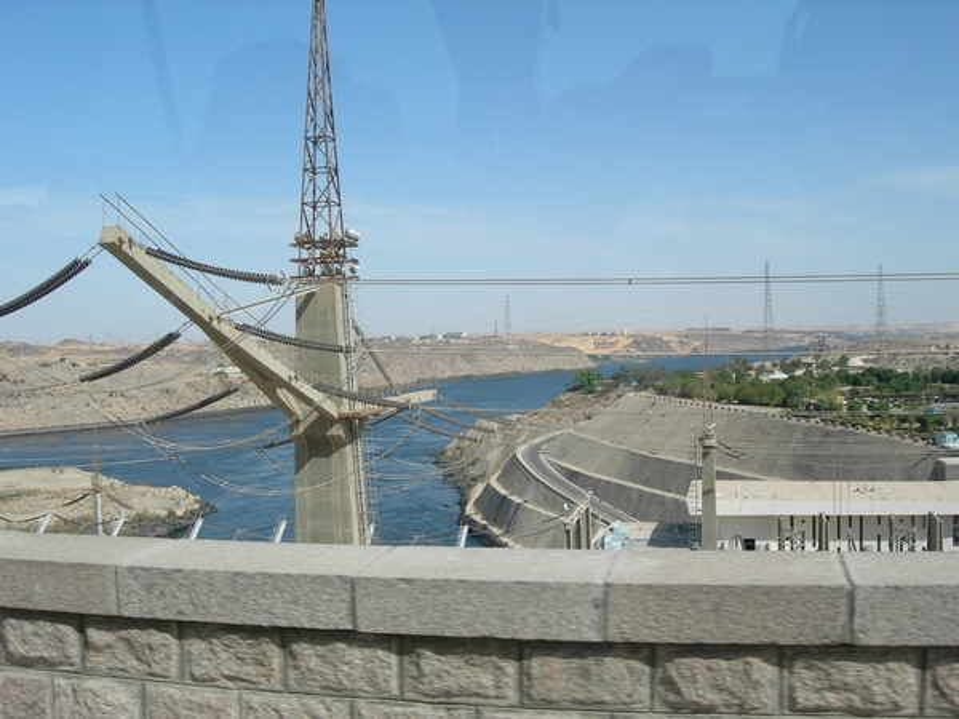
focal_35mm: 38
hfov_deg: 49.0
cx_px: 480
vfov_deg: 37.7
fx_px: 1053
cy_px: 360
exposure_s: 1/520
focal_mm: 7.8
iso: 50
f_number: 4.8
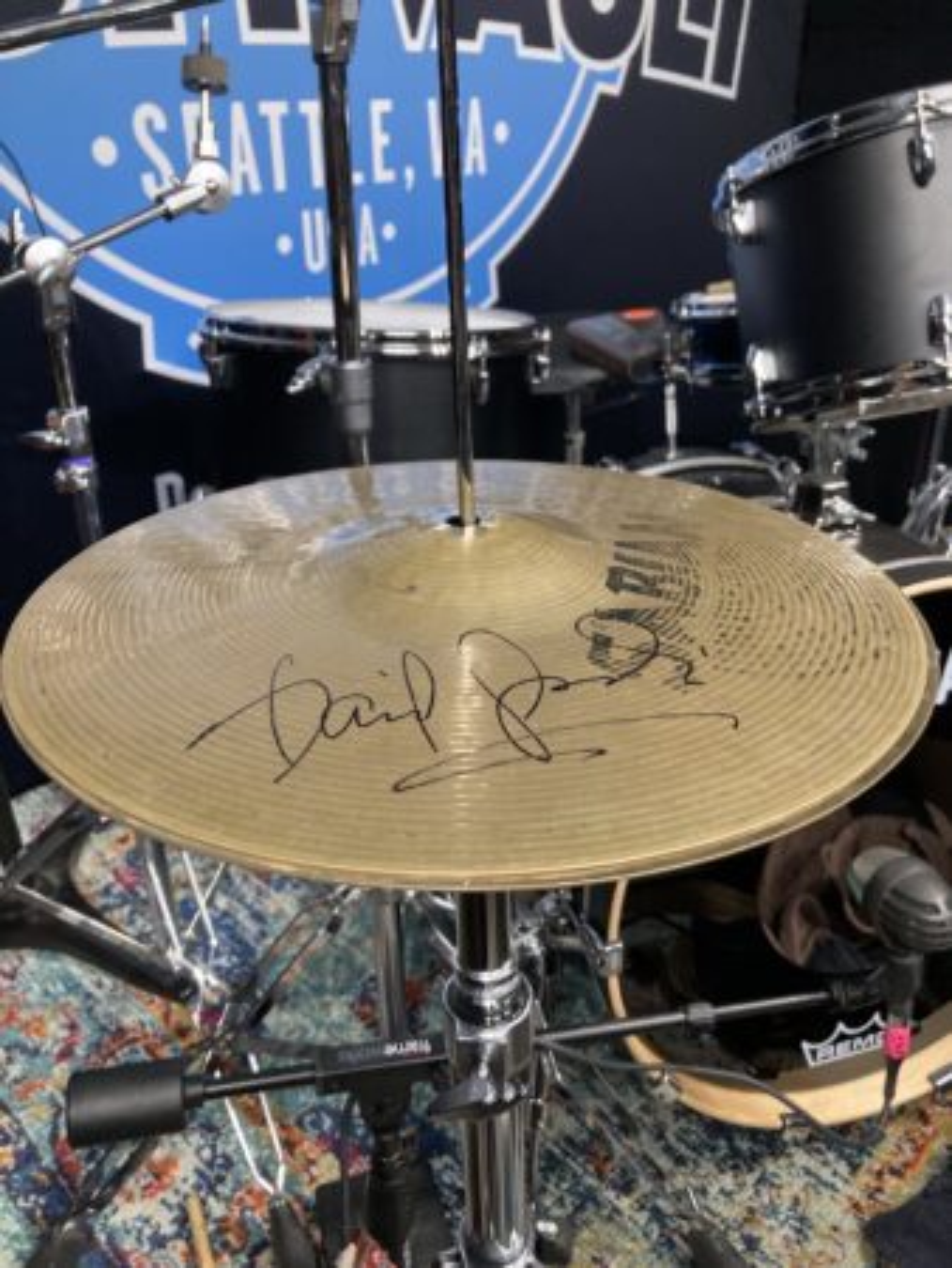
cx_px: 476
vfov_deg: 63.4
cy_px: 634
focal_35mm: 28
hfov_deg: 49.8
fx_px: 1026
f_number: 1.8
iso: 250
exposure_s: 1/60
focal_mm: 3.99
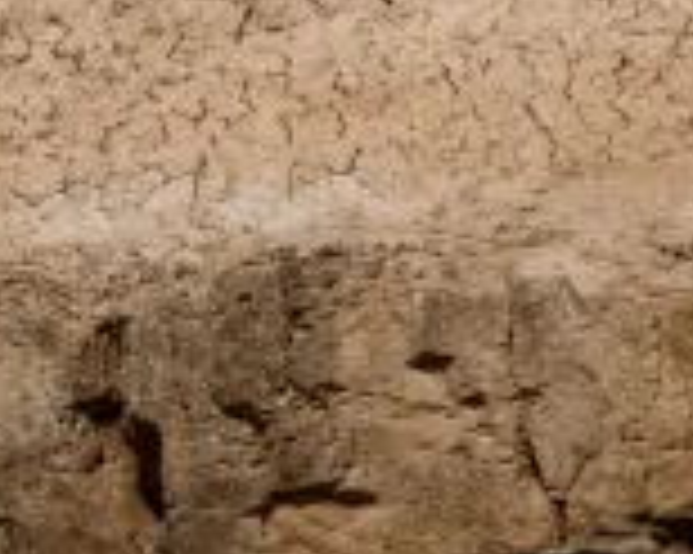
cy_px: -241
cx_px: -657
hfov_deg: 3.1
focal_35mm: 627
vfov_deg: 2.5
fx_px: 12852
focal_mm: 135
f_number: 8
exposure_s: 1/500
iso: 100
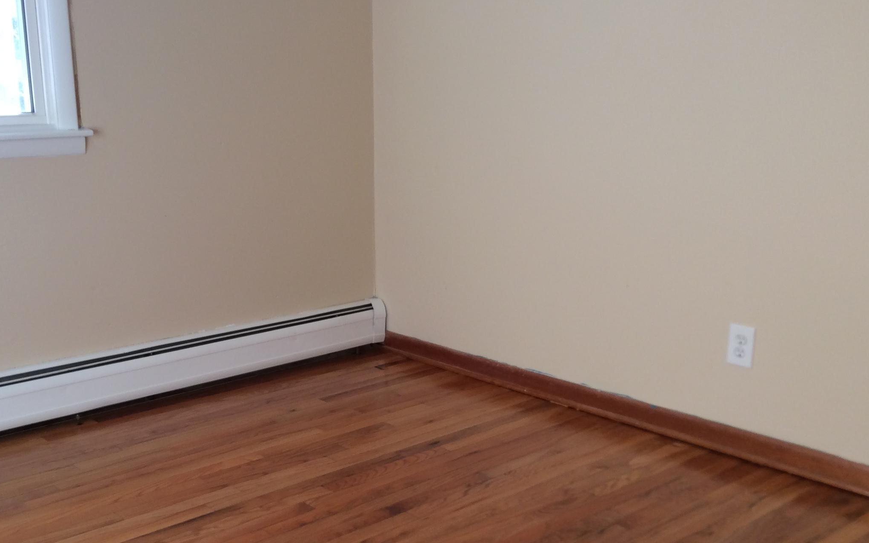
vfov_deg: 29.8
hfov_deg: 46.2
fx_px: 1018
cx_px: 392
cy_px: 329
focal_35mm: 43
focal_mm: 3.3
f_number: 2.4
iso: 32
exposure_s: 1/40
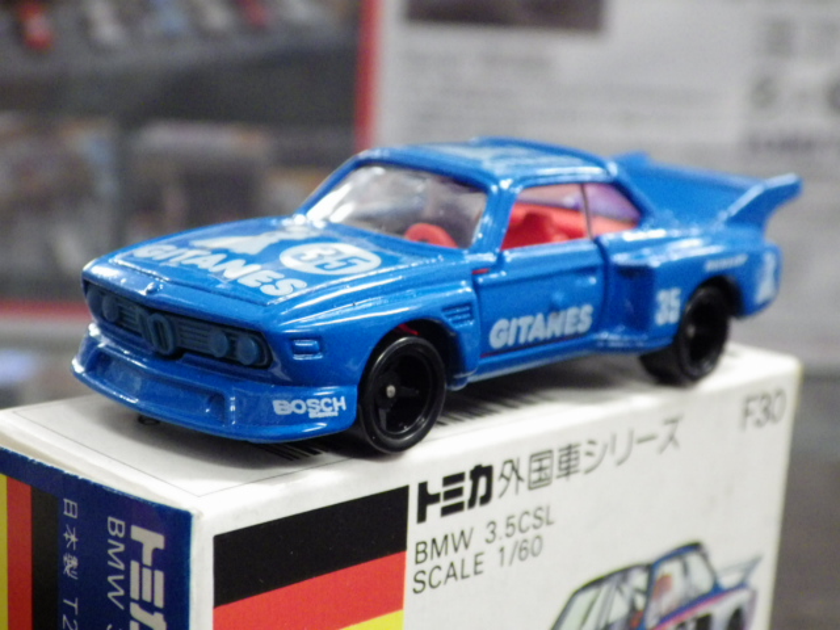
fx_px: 1723
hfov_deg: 27.4
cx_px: 420
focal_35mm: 71
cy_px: 315
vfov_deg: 20.7
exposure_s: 1/25
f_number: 4.2
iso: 1000
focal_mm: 12.8
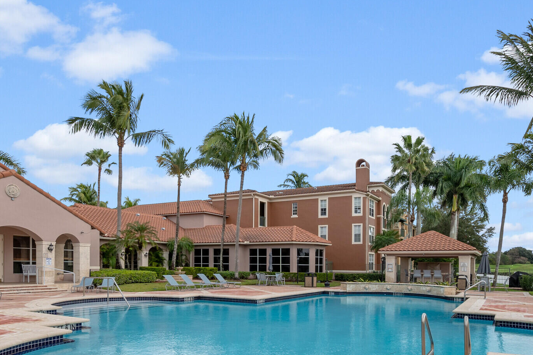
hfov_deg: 71.4
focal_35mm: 25
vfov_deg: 49.3
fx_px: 370
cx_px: 285
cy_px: 266
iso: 100
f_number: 8
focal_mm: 10
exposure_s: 1/160
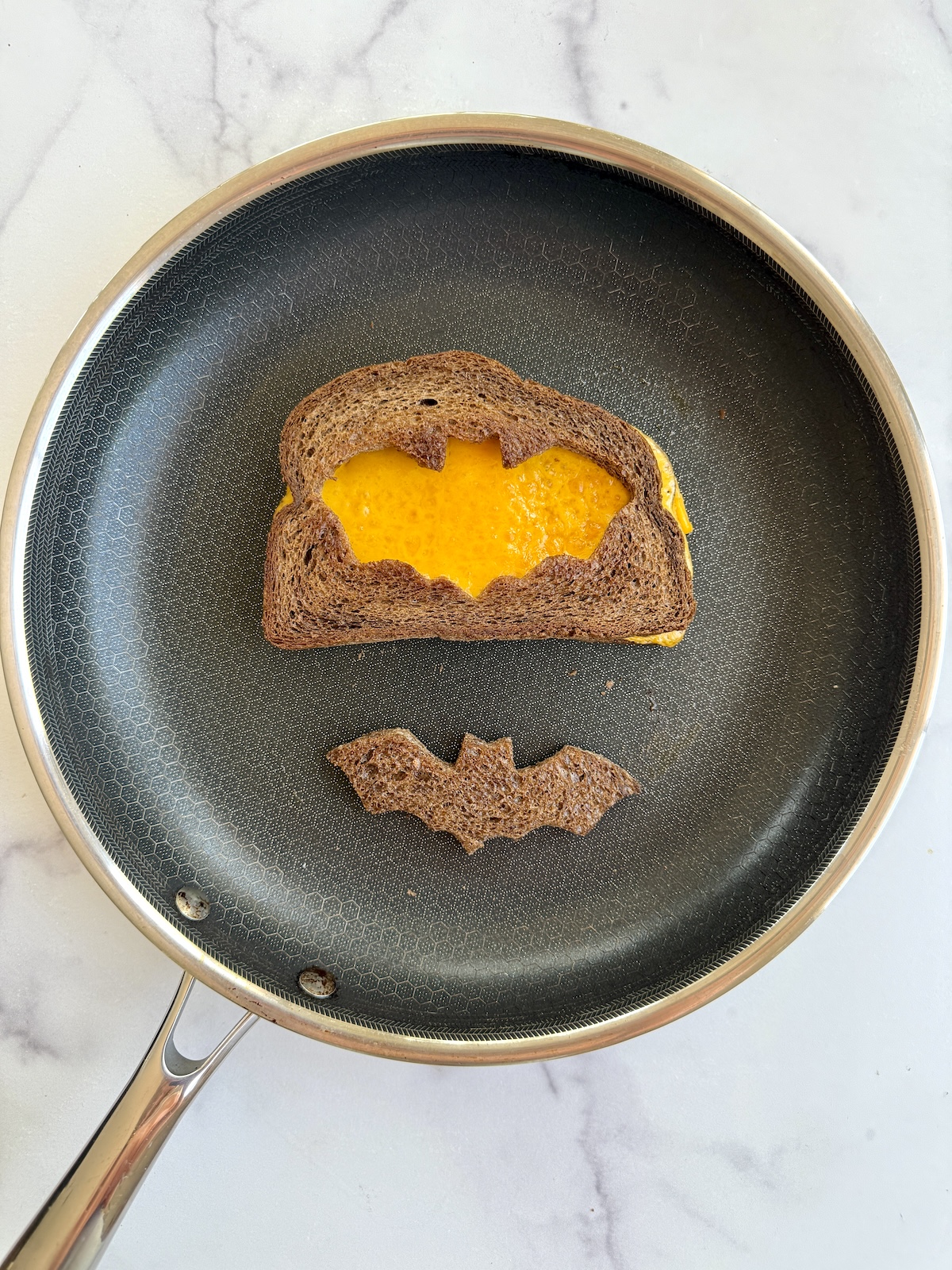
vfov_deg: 71.6
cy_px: 635
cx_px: 476
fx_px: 880
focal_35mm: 24
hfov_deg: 56.8
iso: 100
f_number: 1.78
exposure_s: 1/121
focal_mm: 6.76
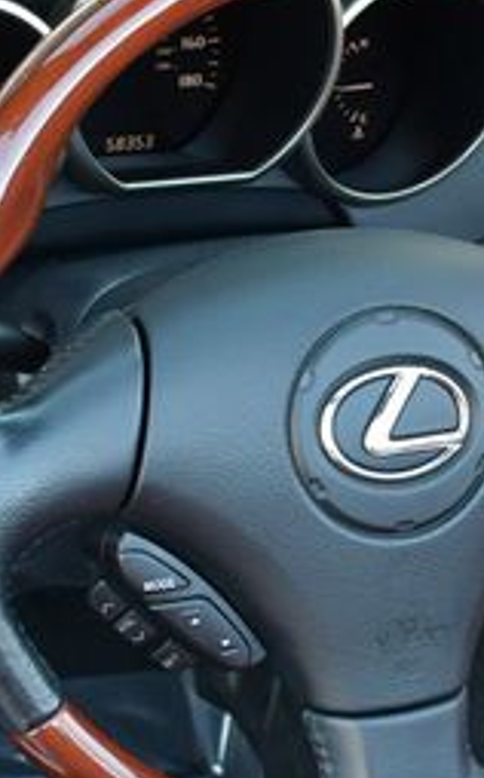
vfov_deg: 20.2
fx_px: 2181
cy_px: 444
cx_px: 438
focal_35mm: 103
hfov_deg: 12.6
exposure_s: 1/250
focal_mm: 20
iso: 800
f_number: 3.8
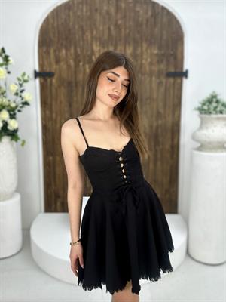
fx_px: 261
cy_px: 151
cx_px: 113
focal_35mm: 30
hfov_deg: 46.8
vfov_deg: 60.0
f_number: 1.9
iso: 40
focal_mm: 2.69
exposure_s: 1/100
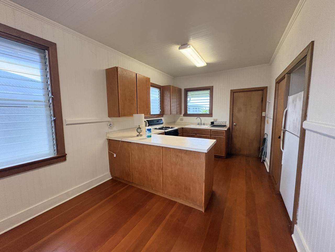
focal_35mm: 14
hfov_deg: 102.1
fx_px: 135
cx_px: 168
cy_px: 126
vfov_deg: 85.7
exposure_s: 1/60
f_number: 2.2
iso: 500
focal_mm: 2.22
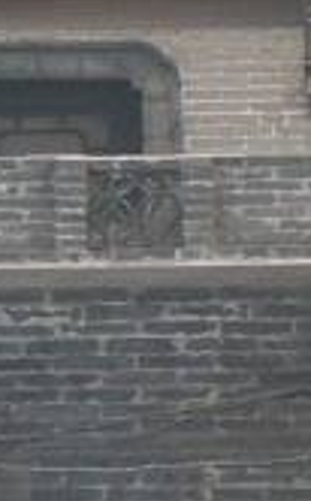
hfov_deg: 1.3
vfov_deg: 2.2
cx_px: 948
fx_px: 13319
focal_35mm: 977
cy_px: 115
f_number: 4
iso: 100
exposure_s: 1/125
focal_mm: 37.82
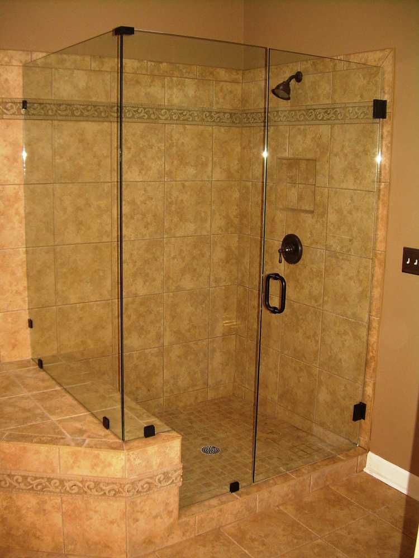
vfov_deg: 49.0
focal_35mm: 38
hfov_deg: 37.7
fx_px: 613
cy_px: 279
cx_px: 210
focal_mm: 6.3
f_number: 2.8
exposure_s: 1/60
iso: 183
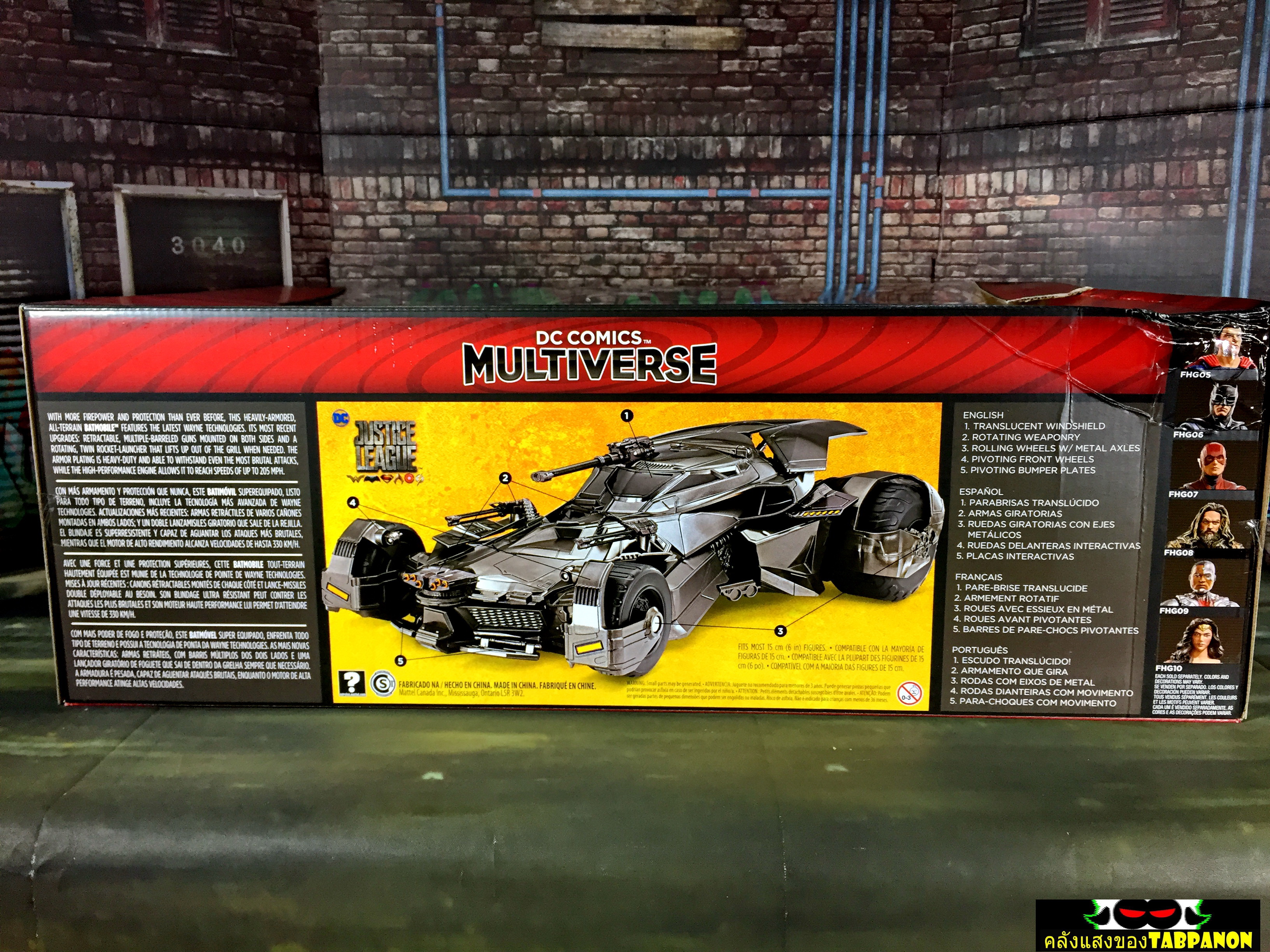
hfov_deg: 61.7
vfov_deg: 48.2
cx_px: 635
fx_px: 1064
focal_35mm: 29
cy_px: 476
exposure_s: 1/33
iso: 40
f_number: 2.2
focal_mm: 4.15
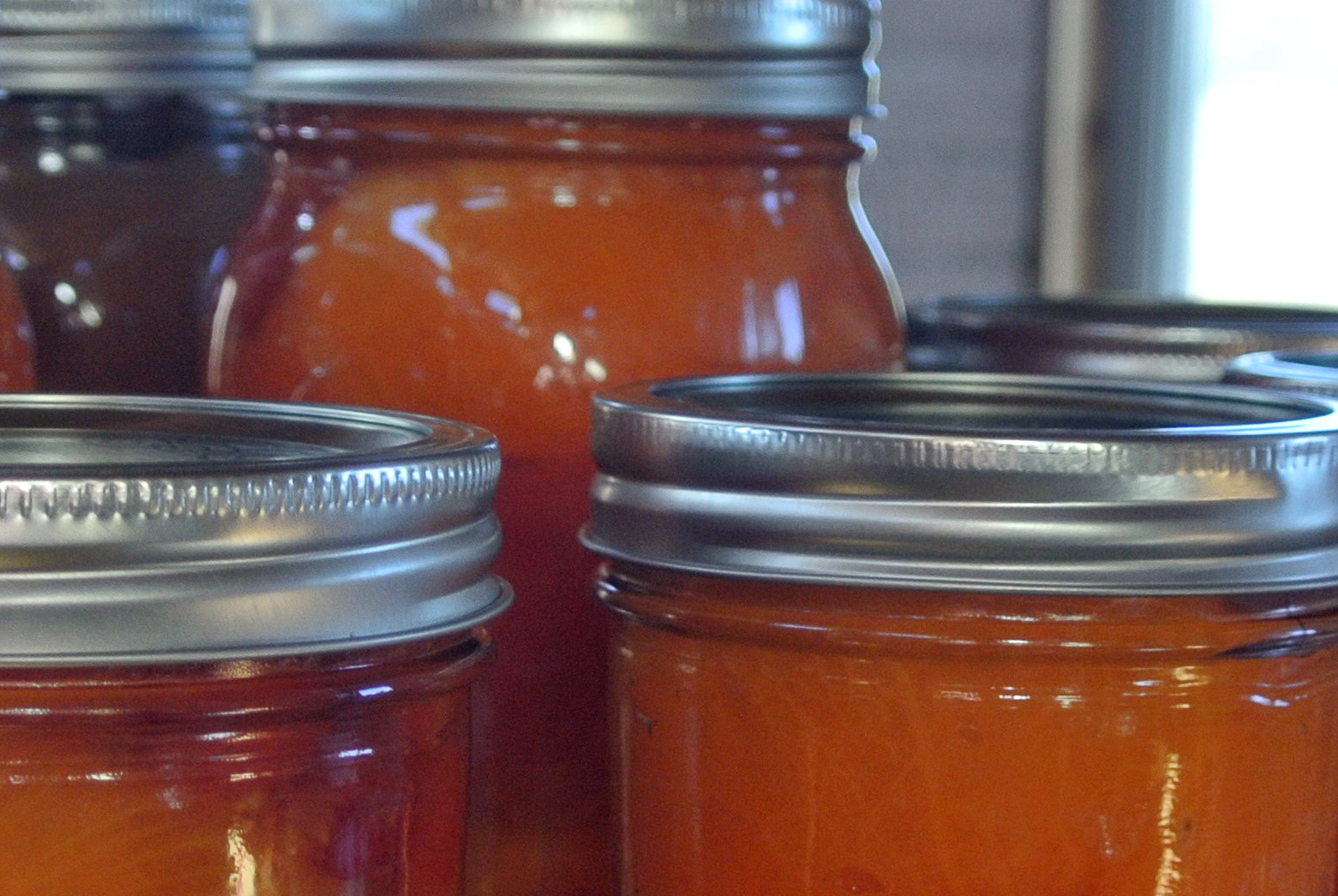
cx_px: 748
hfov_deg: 18.7
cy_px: 857
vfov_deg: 12.5
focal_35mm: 109
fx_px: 4056
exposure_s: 1/60
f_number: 4.2
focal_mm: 16.3
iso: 360
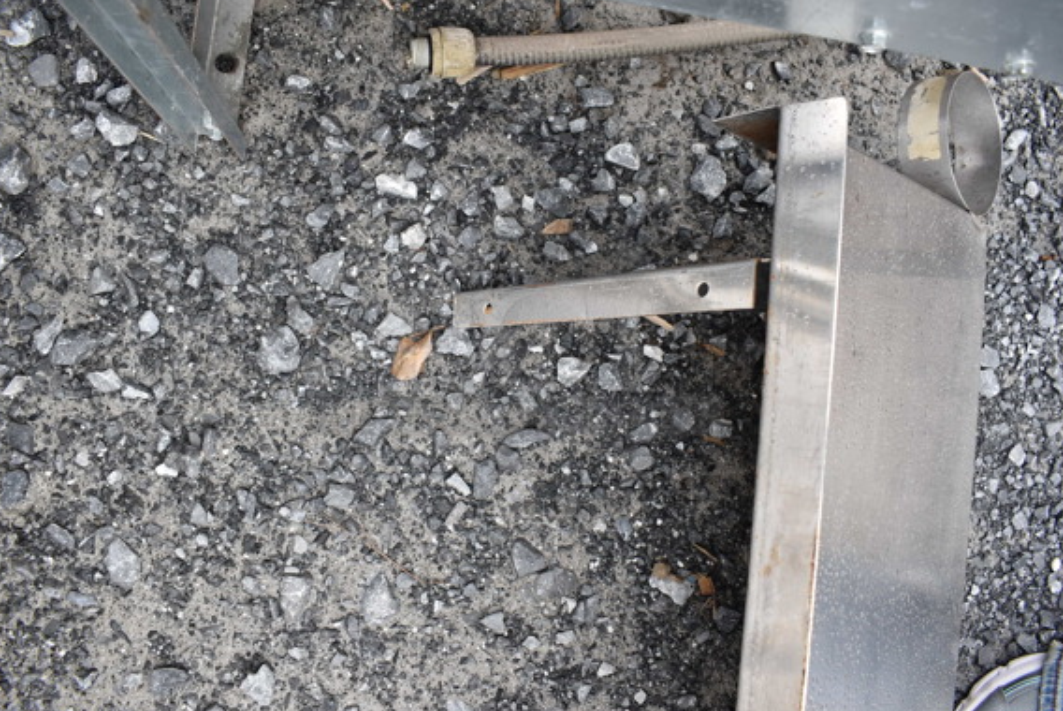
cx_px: 517
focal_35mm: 29
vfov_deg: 45.0
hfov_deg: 63.6
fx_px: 857
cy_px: 337
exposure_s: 1/125
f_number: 5.6
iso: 250
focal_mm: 18
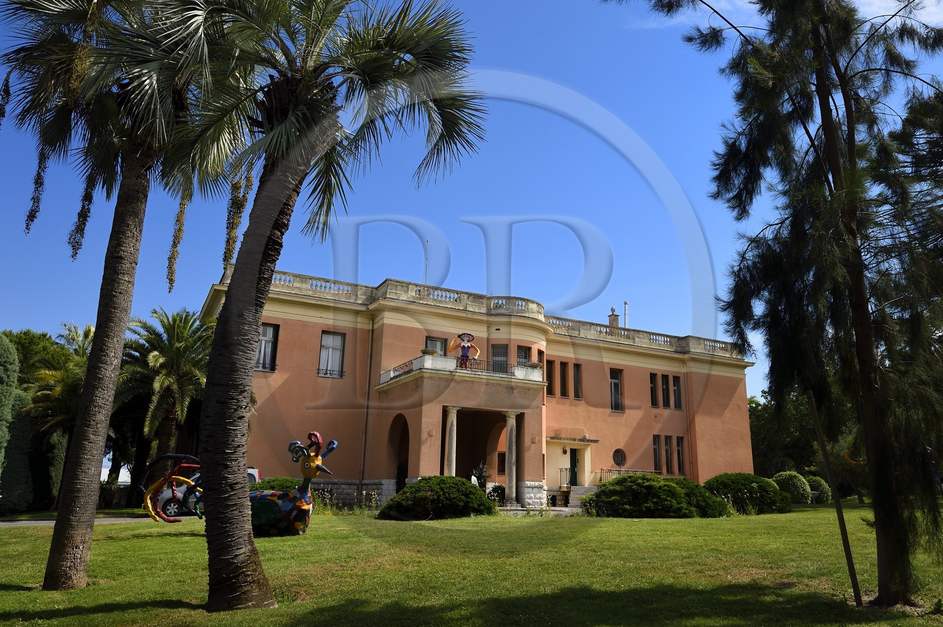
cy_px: 314
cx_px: 472
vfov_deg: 49.5
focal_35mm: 26
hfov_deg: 69.4
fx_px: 680
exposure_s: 1/400
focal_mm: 26
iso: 200
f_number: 10
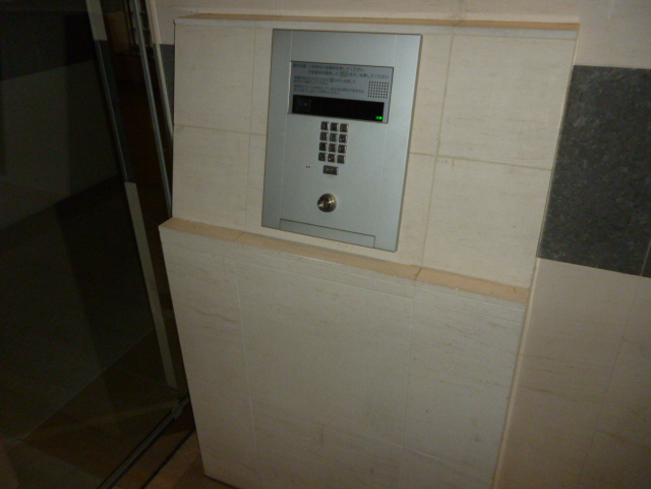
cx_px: 326
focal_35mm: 28
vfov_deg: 49.7
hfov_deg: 63.4
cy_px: 244
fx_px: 527
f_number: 3.1
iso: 400
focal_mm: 5
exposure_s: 1/125
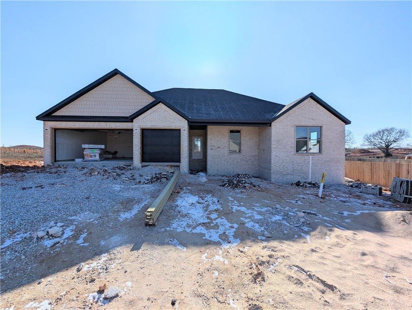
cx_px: 206
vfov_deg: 94.6
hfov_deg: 110.5
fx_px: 143
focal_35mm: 12
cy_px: 155
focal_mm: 2.02
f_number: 1.7
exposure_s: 1/6494
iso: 53
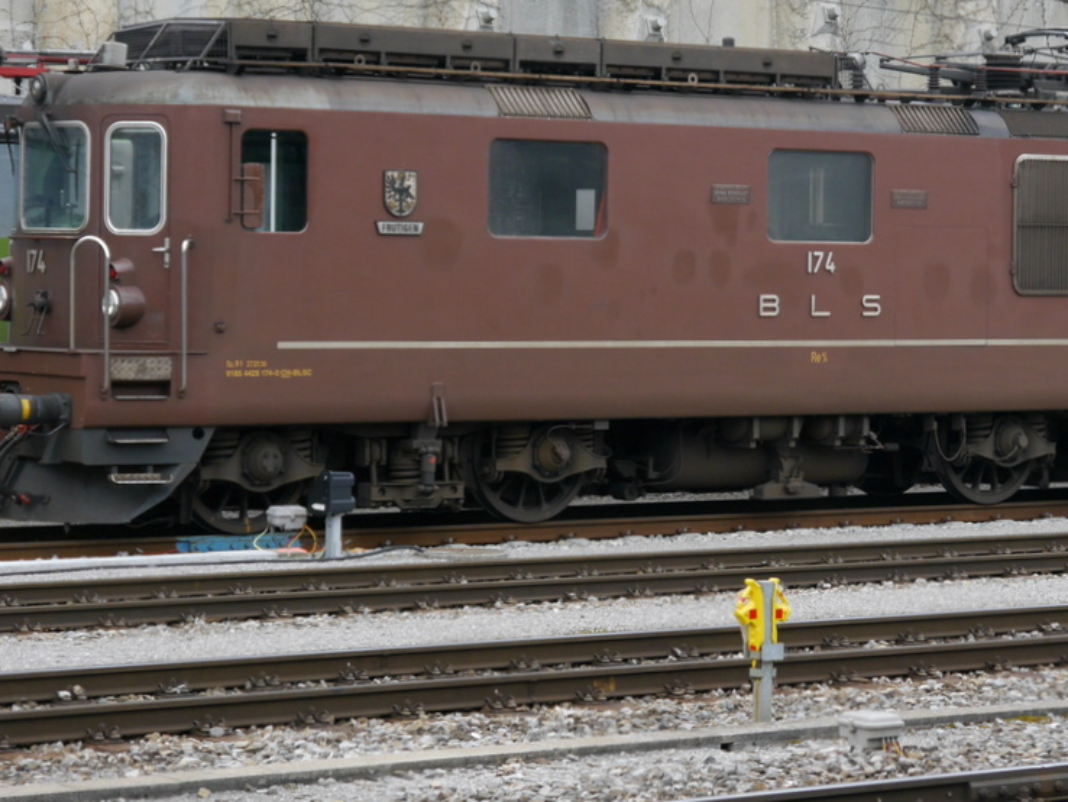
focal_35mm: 117
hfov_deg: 16.8
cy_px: 291
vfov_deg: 12.7
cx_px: 663
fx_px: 3611
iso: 250
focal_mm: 36
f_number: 5.3
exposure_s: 1/80
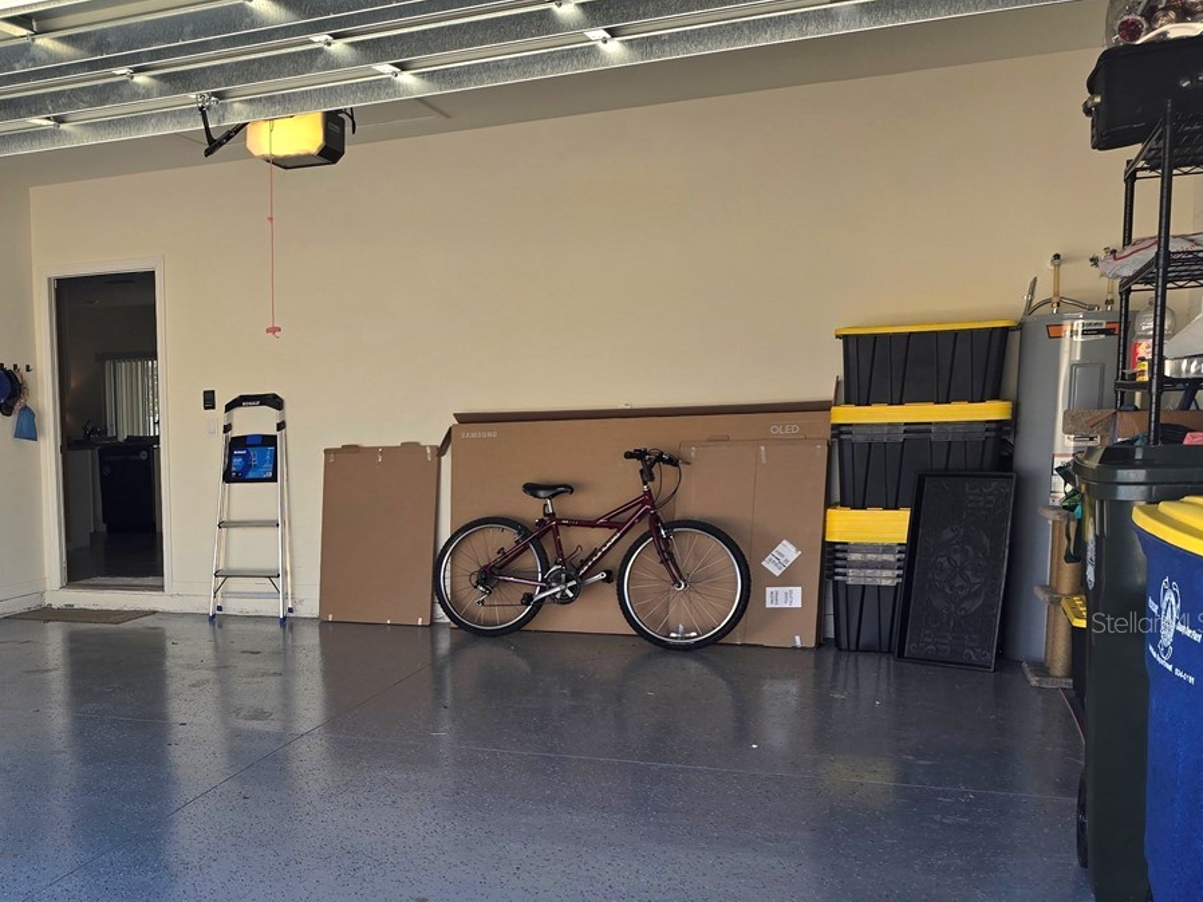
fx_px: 1424
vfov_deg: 34.7
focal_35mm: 41
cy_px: 622
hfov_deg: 42.4
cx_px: 146
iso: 12
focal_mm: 6.3
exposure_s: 1/143
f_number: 1.7
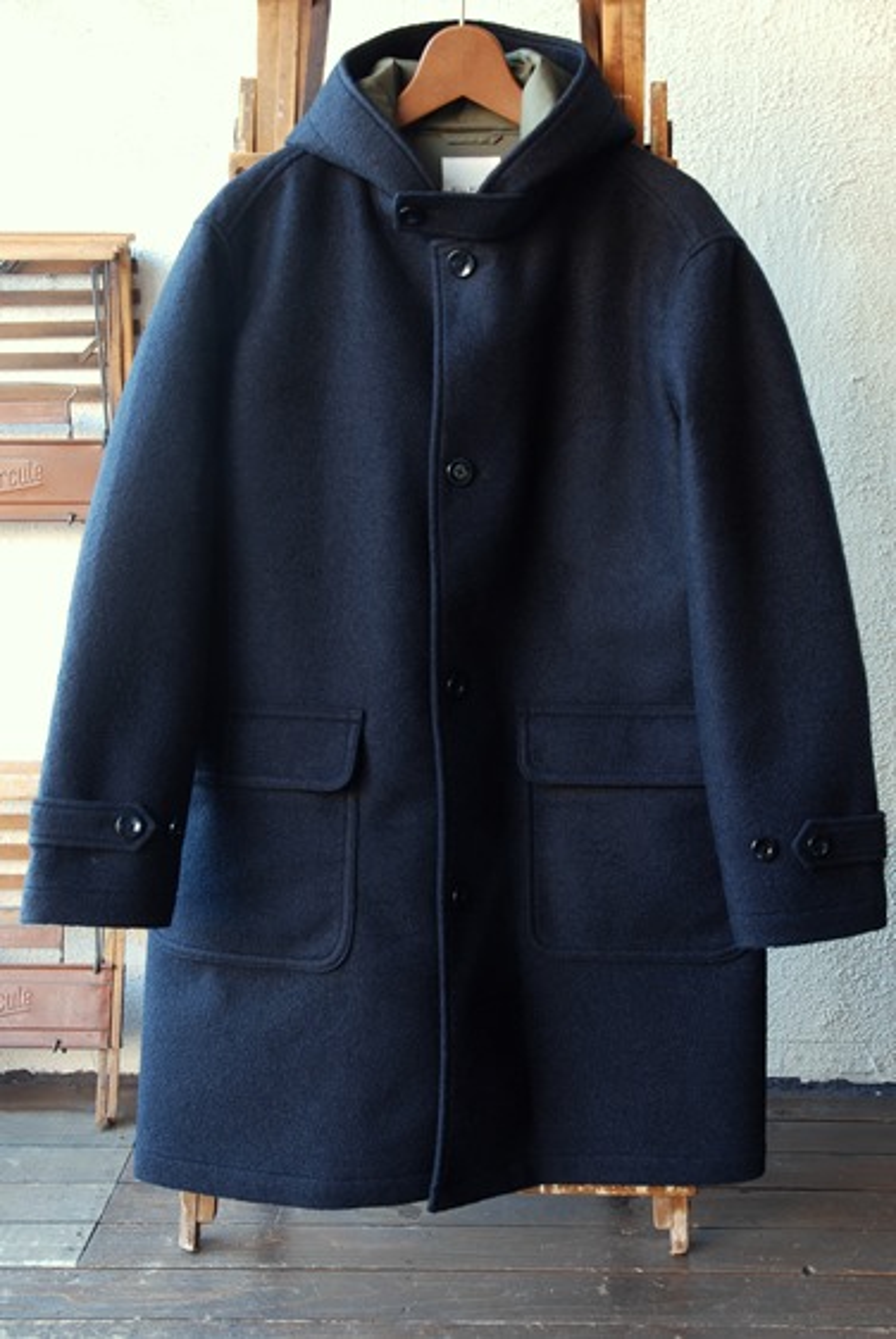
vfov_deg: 47.9
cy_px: 670
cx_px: 448
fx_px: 1508
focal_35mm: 40
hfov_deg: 33.1
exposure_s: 1/5
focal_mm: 27
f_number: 5.6
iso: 200
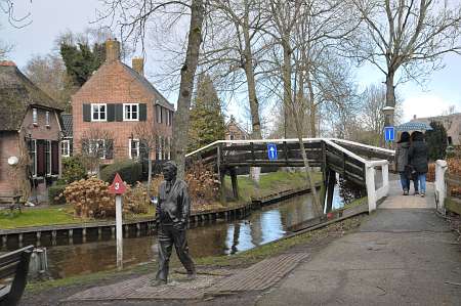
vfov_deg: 28.9
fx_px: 595
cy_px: 153
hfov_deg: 42.4
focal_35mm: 46
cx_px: 230
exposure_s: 1/250
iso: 320
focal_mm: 31
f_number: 6.3
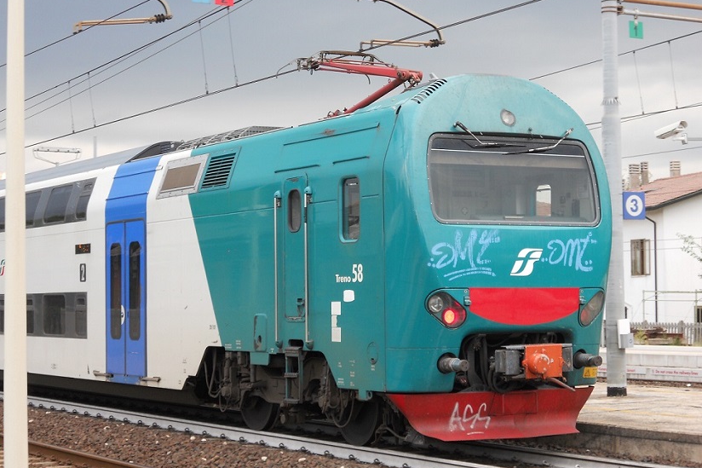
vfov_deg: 16.8
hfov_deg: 25.1
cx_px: 348
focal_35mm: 81
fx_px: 1579
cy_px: 242
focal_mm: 13.9
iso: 100
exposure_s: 1/30
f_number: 5.9
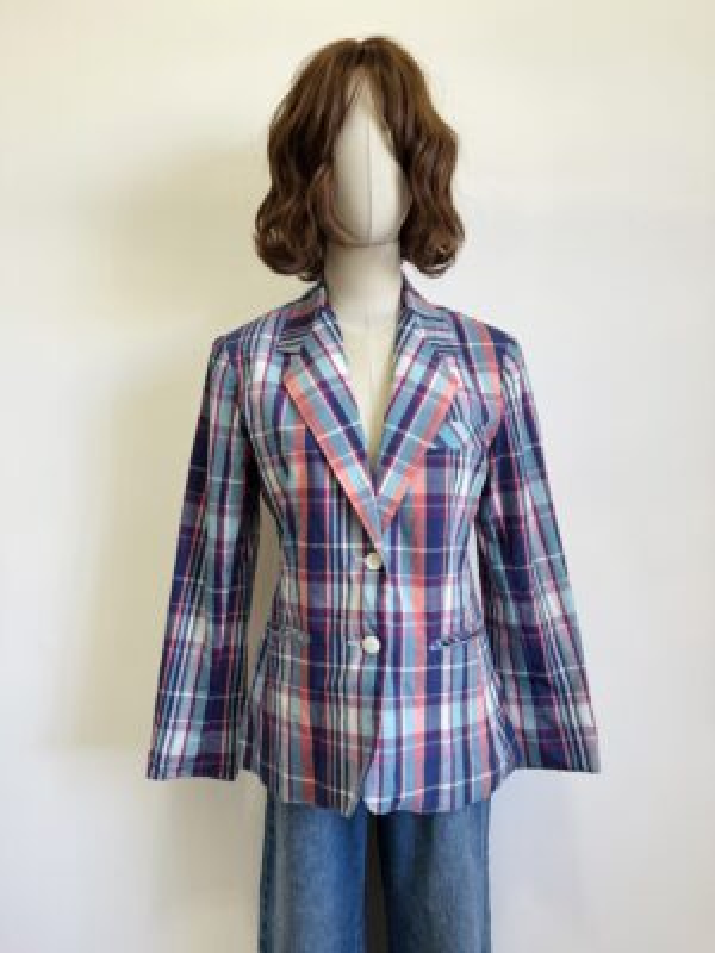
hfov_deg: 56.8
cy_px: 476
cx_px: 358
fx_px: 661
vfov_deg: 71.6
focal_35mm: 24
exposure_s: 1/60
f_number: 1.78
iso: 200
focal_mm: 6.76
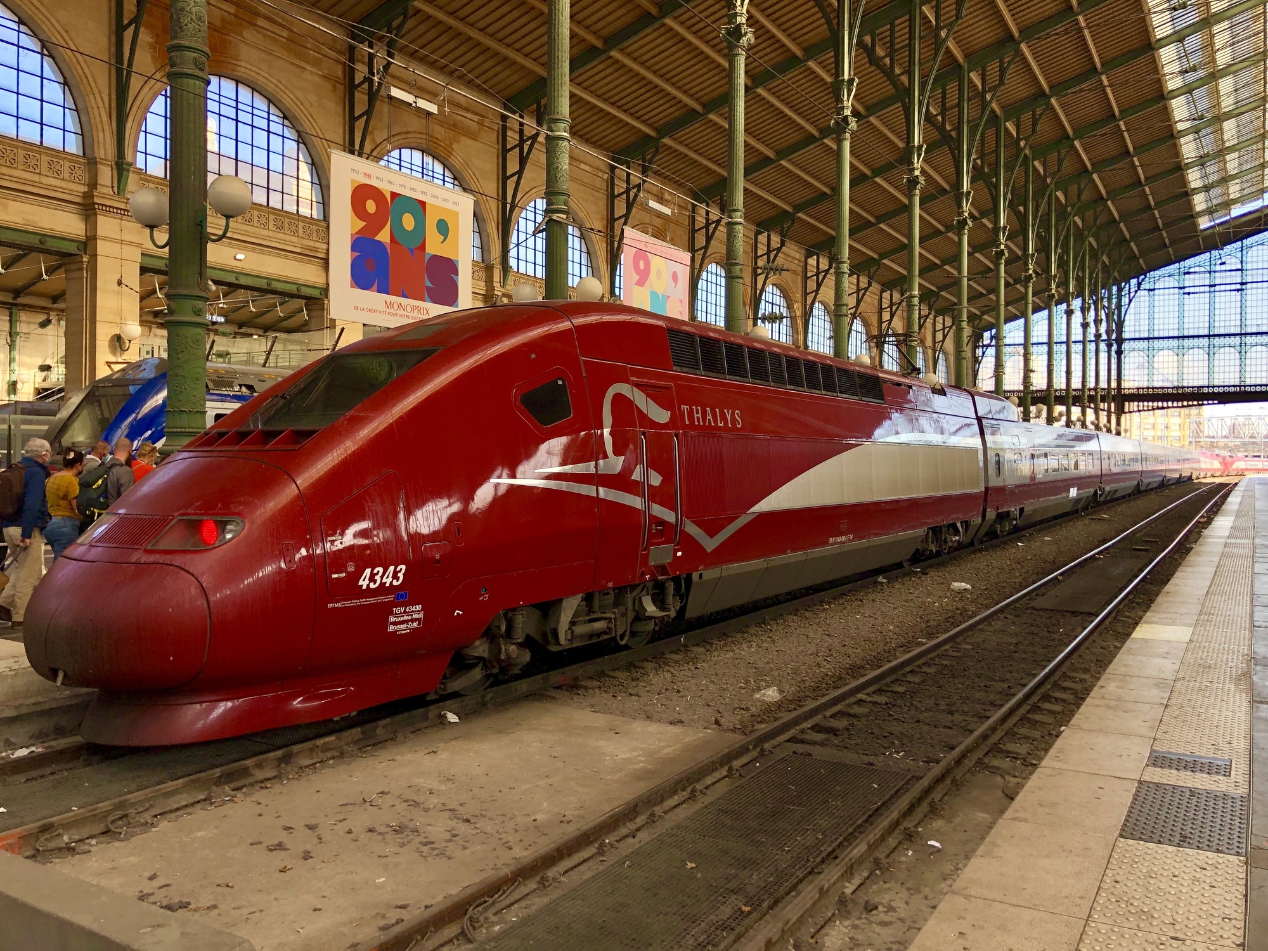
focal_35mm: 28
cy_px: 476
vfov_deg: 49.7
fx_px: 1026
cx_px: 634
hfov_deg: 63.4
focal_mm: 4
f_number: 1.8
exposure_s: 1/284
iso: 20
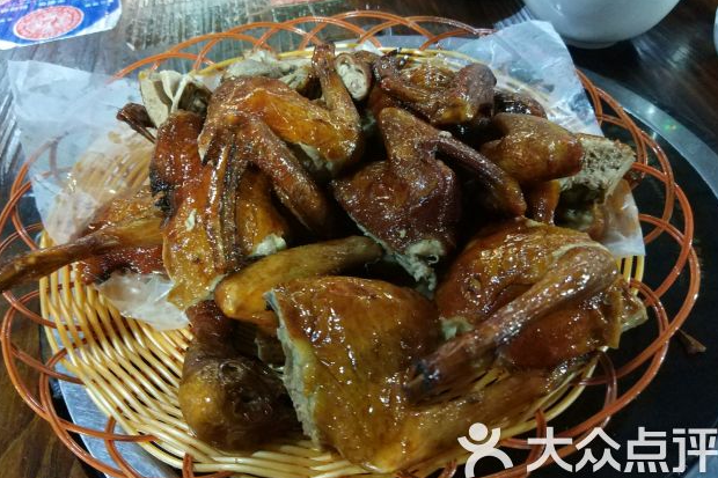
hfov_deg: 67.4
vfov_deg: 47.8
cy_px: 207
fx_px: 538
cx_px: 343
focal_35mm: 27
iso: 1600
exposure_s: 1/20
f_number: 2
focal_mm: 4.06
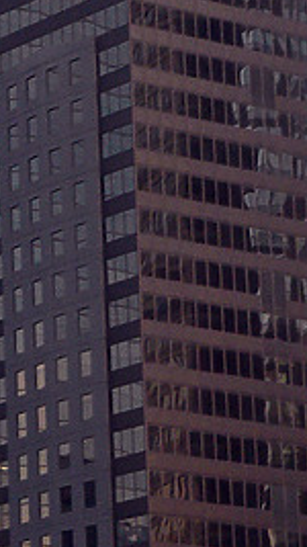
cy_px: 176
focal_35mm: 195
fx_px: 2825
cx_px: -198
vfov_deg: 11.0
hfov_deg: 6.1
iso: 150
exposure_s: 1/60
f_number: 2.8
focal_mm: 8.8
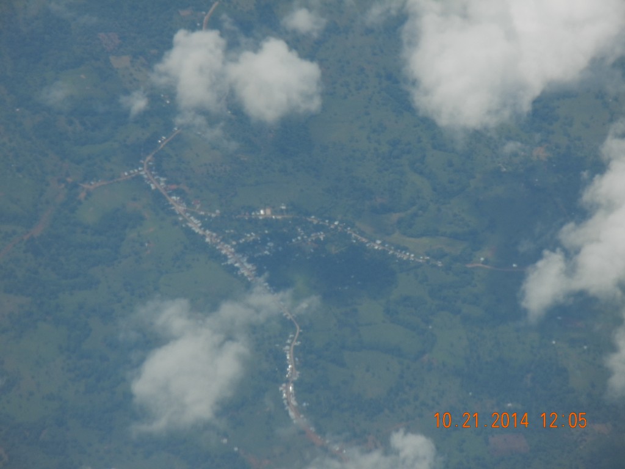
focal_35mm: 300
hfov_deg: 6.6
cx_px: 312
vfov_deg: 5.0
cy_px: 234
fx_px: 5417
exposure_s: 1/266
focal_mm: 54
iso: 160
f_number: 11.2
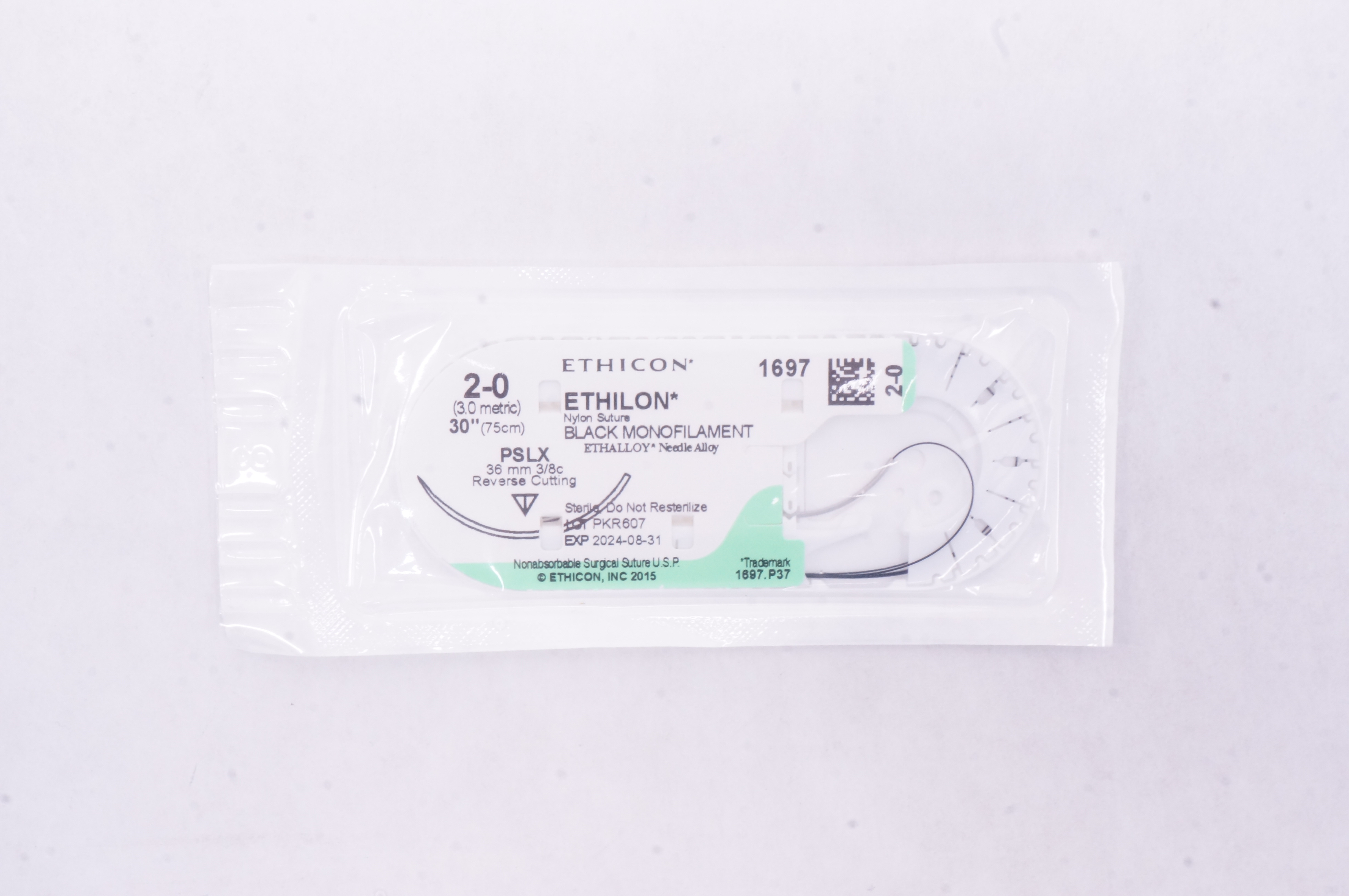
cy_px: 448
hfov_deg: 43.6
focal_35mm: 45
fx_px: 1684
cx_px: 674
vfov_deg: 29.8
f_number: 22
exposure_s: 1/15
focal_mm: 30
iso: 1600
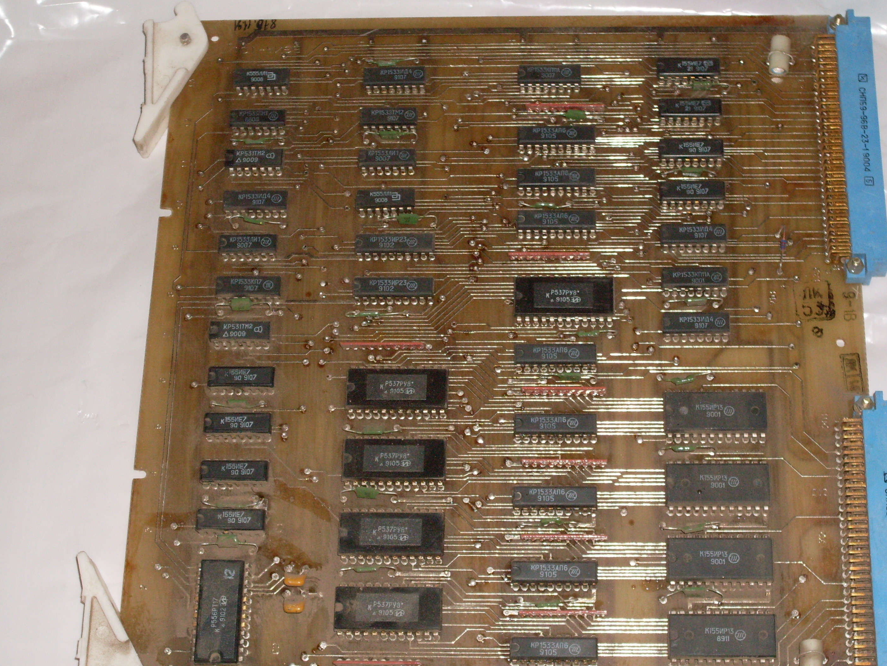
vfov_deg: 17.8
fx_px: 2127
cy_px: 312
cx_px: 505
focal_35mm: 83
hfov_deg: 23.5
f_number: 3.7
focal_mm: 11.7
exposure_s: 1/45
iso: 100
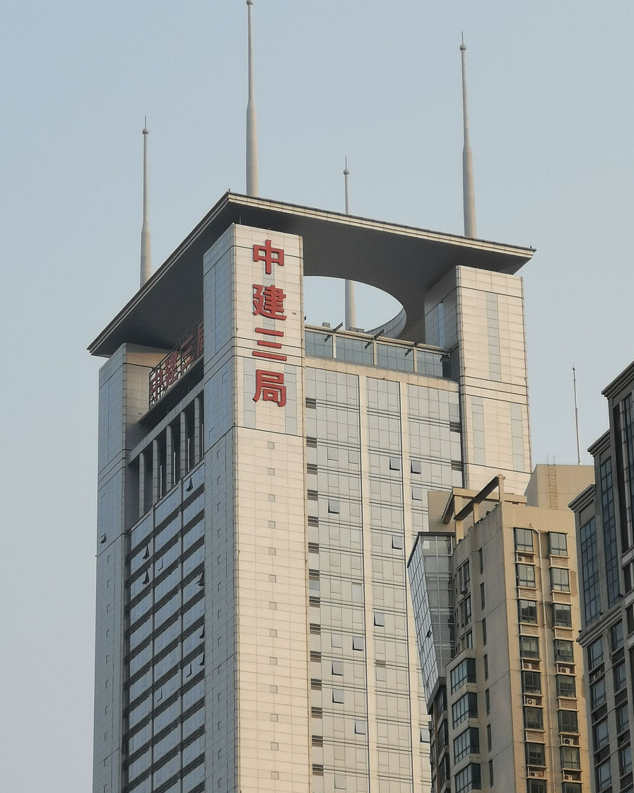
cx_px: 317
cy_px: 390
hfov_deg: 11.0
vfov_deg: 13.7
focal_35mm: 141
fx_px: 3307
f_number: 2.4
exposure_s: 1/512
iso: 50
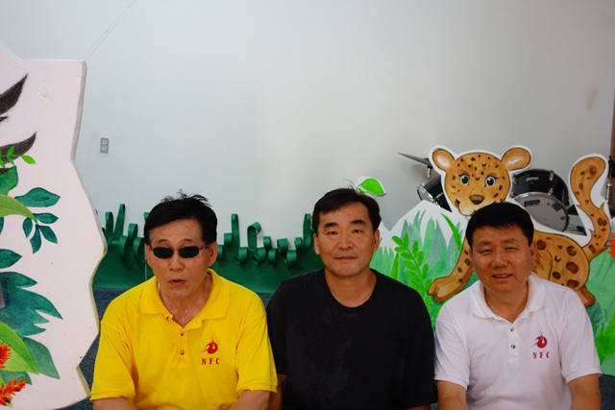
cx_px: 308
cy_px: 205
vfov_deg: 29.9
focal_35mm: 45
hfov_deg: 43.6
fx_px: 769
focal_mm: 16.78
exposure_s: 1/50
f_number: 3.2
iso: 500
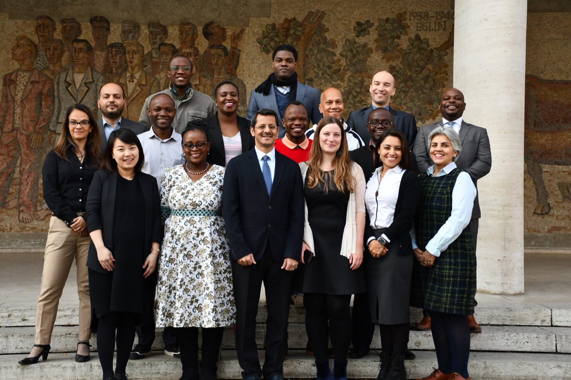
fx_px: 999
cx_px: 286
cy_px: 190
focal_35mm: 63
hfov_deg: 31.9
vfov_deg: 21.6
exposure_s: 1/250
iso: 400
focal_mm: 42
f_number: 4.5
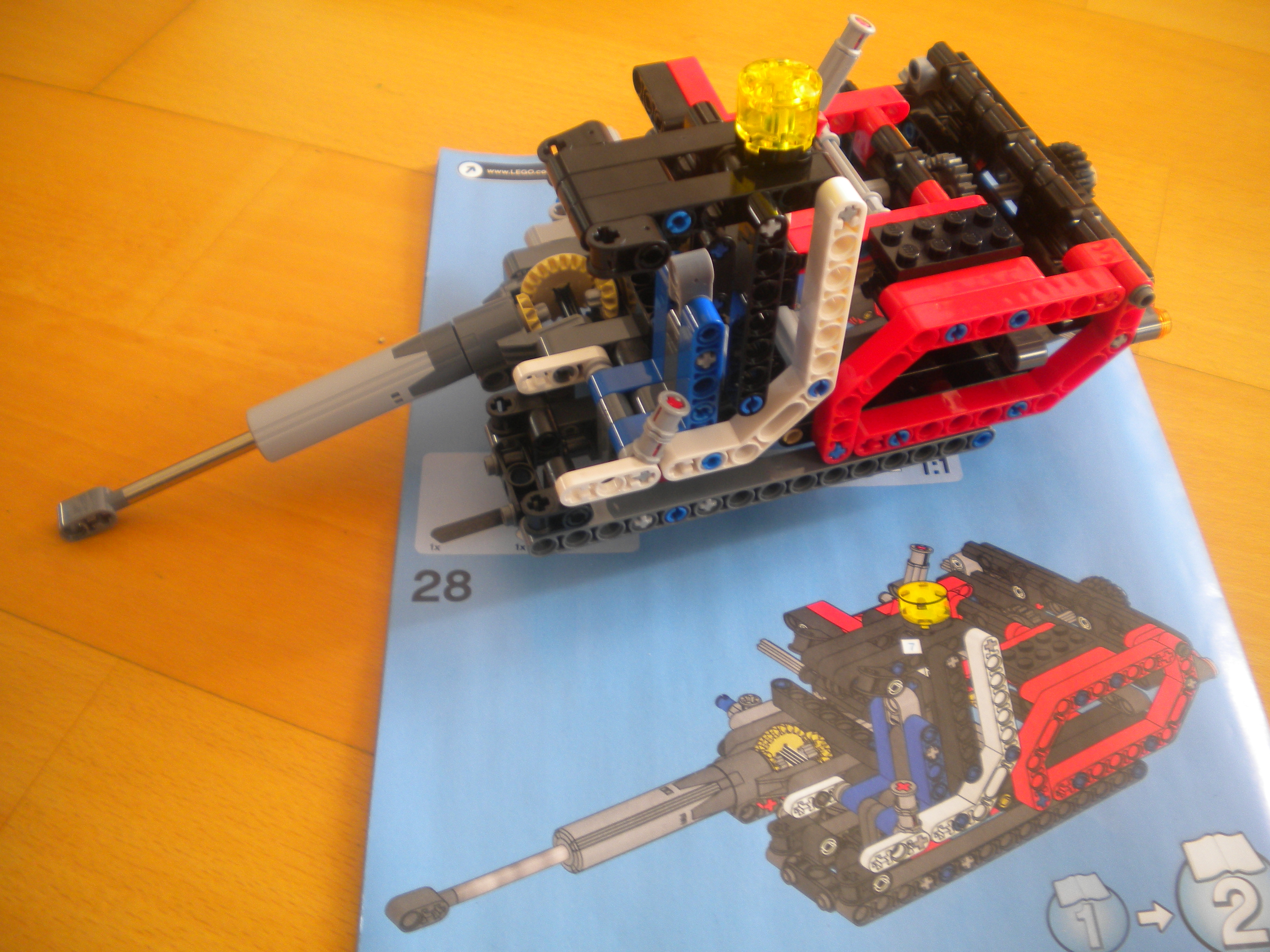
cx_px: 635
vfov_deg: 40.7
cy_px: 476
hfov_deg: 52.6
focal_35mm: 35
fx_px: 1284
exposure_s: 1/7.9
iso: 88
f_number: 3.1
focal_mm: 6.3
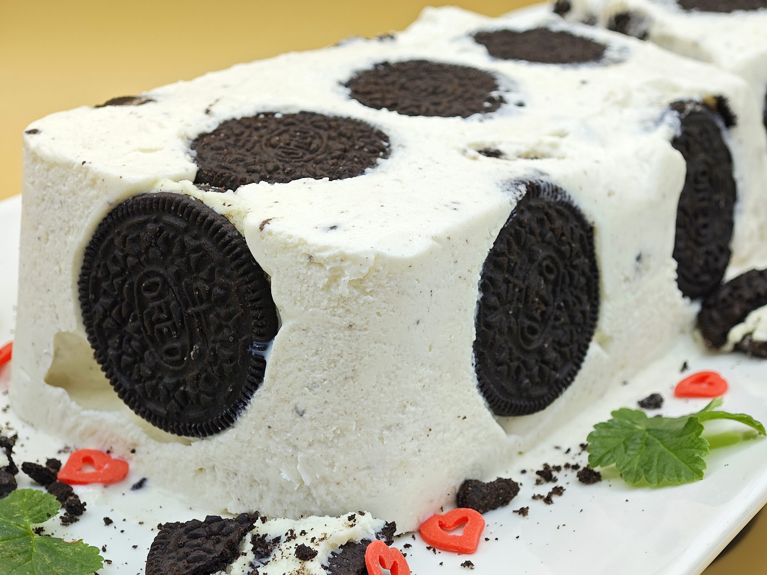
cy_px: 288
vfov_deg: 24.4
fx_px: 1329
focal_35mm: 60
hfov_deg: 32.2
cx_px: 384
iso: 50
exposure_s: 1/100
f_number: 2
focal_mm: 9
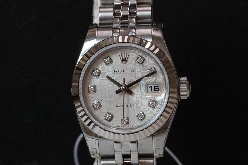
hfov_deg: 15.2
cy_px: 82
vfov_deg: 10.1
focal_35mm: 135
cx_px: 124
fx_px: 929
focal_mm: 90
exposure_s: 1/13
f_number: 22
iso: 800
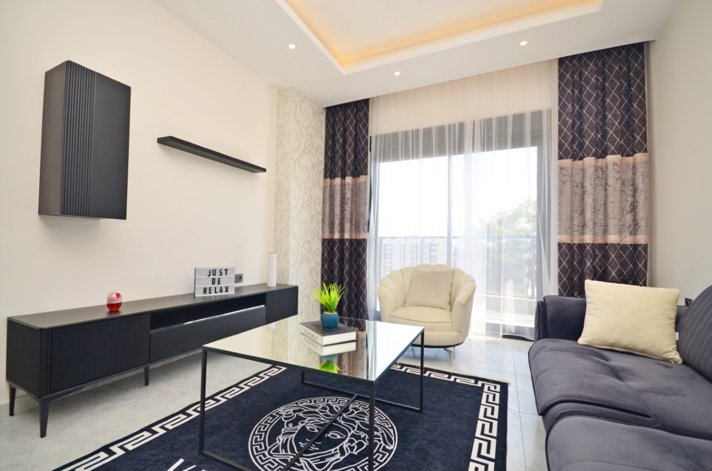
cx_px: 356
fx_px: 296
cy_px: 236
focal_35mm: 15
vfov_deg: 77.1
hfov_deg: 100.5
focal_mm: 10
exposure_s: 1/125
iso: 180
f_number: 5.6
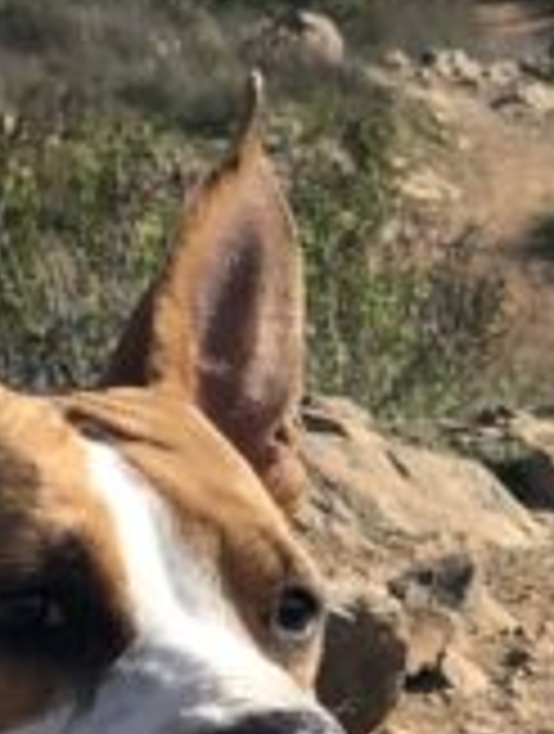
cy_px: 689
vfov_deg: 6.1
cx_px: 72
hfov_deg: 4.6
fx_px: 6929
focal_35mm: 326
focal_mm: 6
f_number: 2.4
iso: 16
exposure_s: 1/727
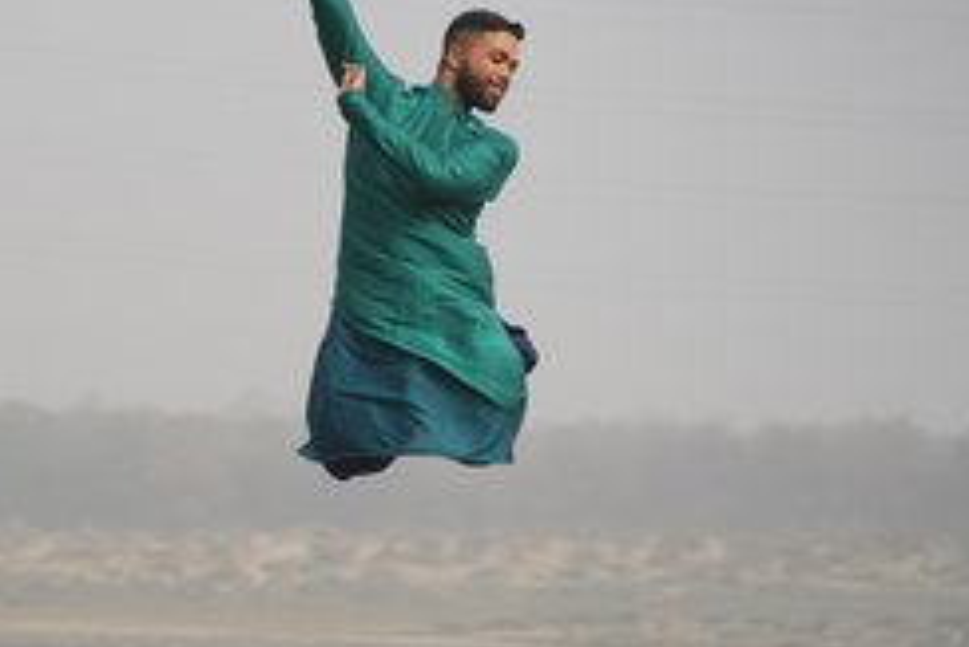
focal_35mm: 174
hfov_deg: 11.7
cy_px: 300
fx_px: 4686
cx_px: 68
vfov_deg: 7.9
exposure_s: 1/8000
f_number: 2.5
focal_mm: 85
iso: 200
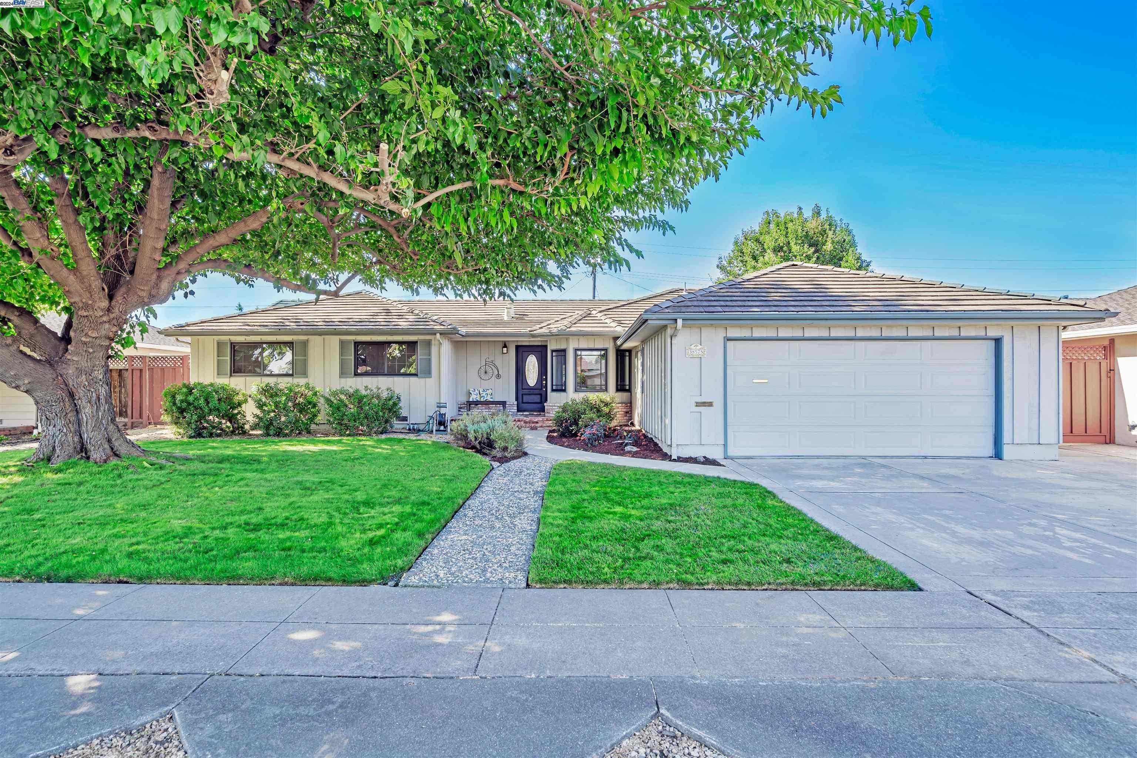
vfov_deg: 67.4
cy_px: 379
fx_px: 568
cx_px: 568
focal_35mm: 18
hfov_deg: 90.0
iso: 100
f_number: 8
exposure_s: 1/40
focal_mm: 18
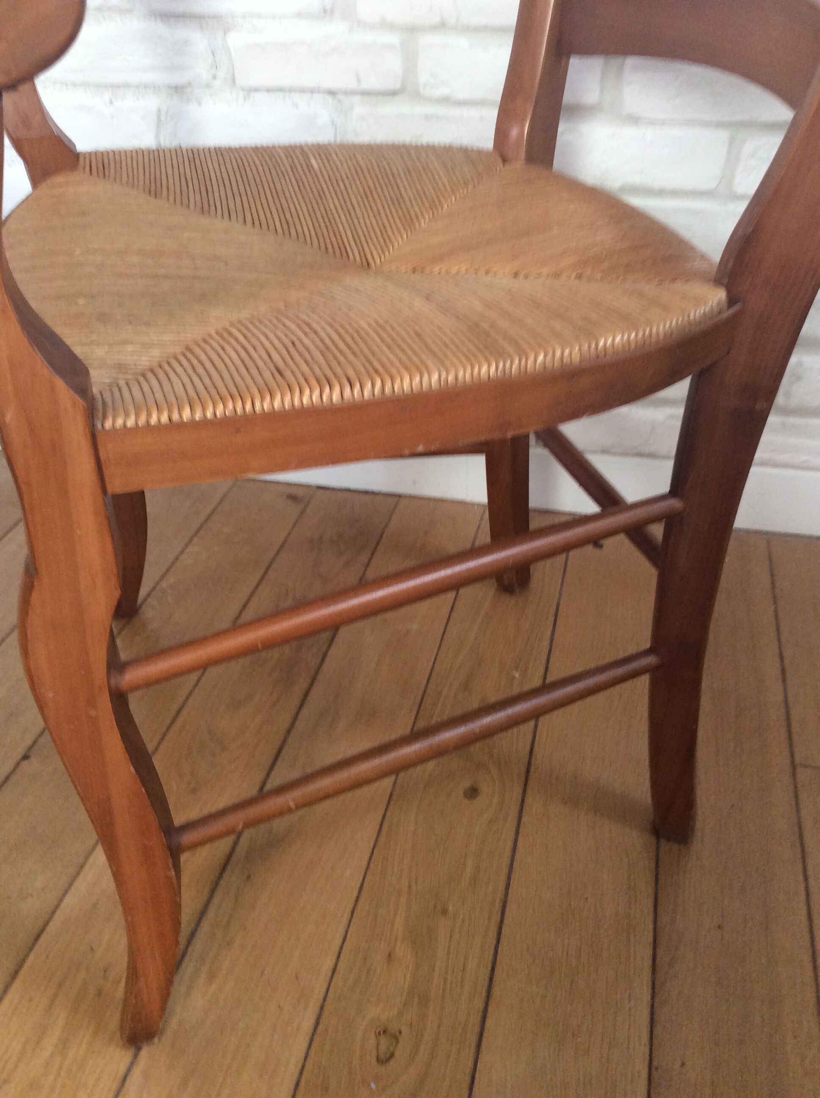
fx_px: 1013
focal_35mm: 32
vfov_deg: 56.9
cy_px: 549
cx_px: 410
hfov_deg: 44.1
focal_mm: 3.3
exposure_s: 1/25
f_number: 2.4
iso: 80
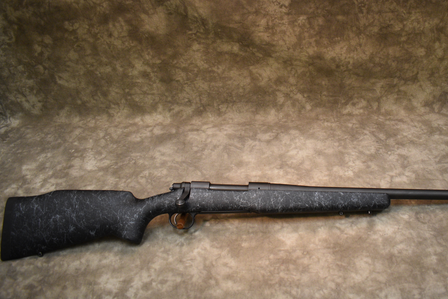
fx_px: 423
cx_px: 275
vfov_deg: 38.8
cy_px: 120
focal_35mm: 34
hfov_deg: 55.2
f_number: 3.5
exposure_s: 1/125
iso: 1100
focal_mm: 18
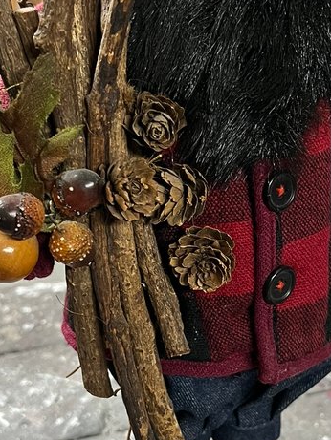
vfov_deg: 30.2
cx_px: 221
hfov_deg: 22.8
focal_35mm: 64
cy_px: 242
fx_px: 816
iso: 400
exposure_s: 1/40
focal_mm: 5.7
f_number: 1.5
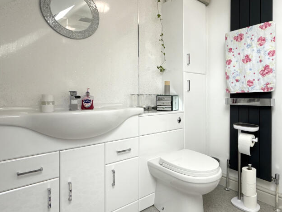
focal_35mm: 23
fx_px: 187
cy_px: 97
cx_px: 177
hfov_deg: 72.6
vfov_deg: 58.8
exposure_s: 1/99
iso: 50
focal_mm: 2.22
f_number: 2.2
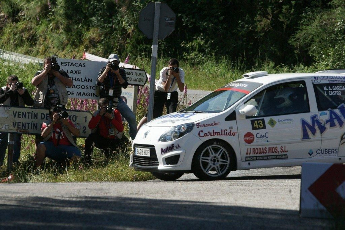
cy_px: 115
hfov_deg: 6.9
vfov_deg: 4.6
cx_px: 172
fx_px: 2875
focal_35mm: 300
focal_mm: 300
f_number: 8
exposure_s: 1/1600
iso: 800
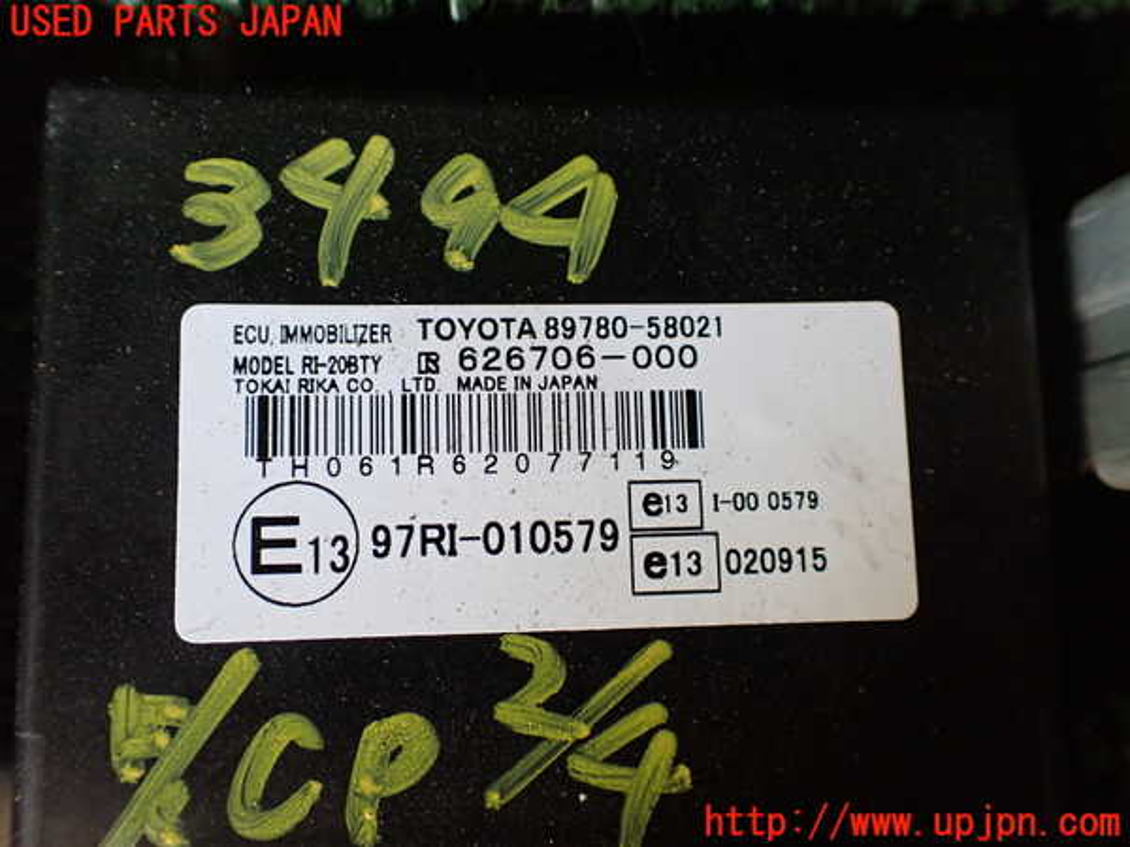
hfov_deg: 60.0
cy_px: 424
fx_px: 979
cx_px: 565
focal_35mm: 30
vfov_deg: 46.8
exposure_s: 1/100
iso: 800
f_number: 2.3
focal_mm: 5.4
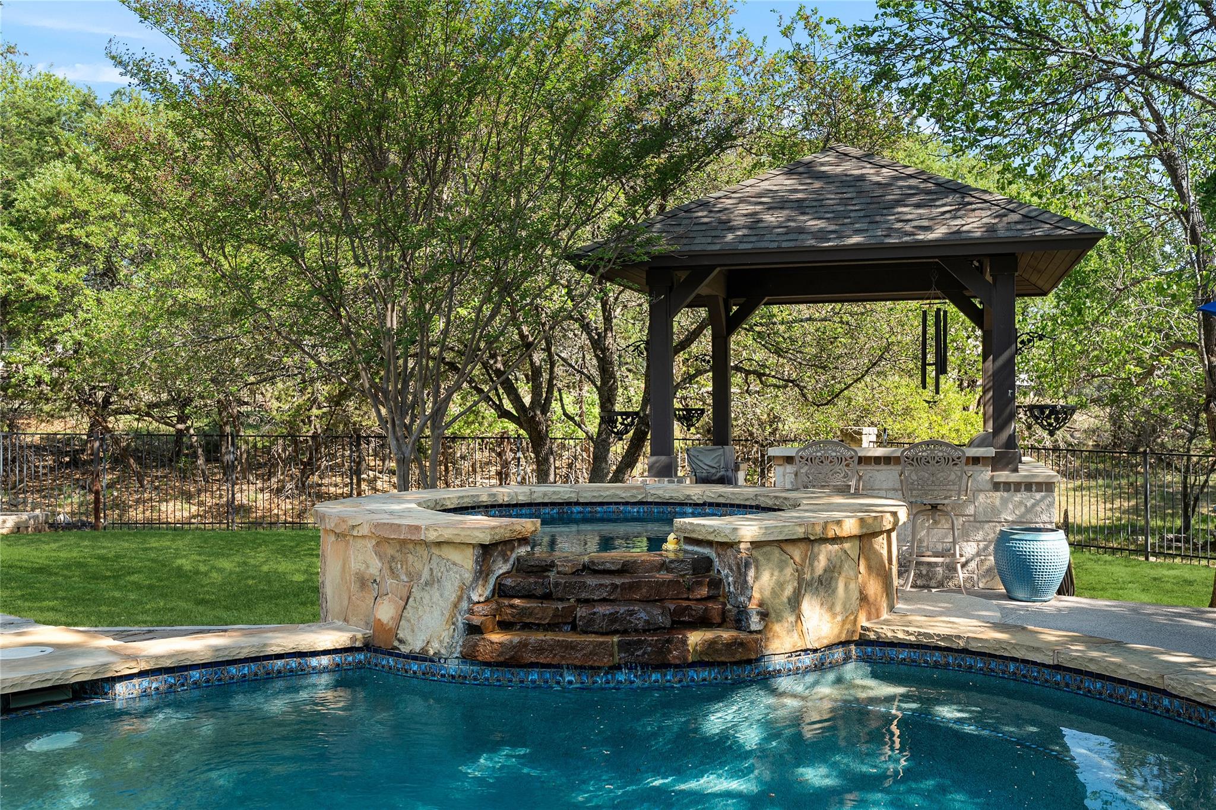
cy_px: 405
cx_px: 608
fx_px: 1182
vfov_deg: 37.8
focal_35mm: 35
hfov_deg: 54.4
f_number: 5
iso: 200
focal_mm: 35
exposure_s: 1/80
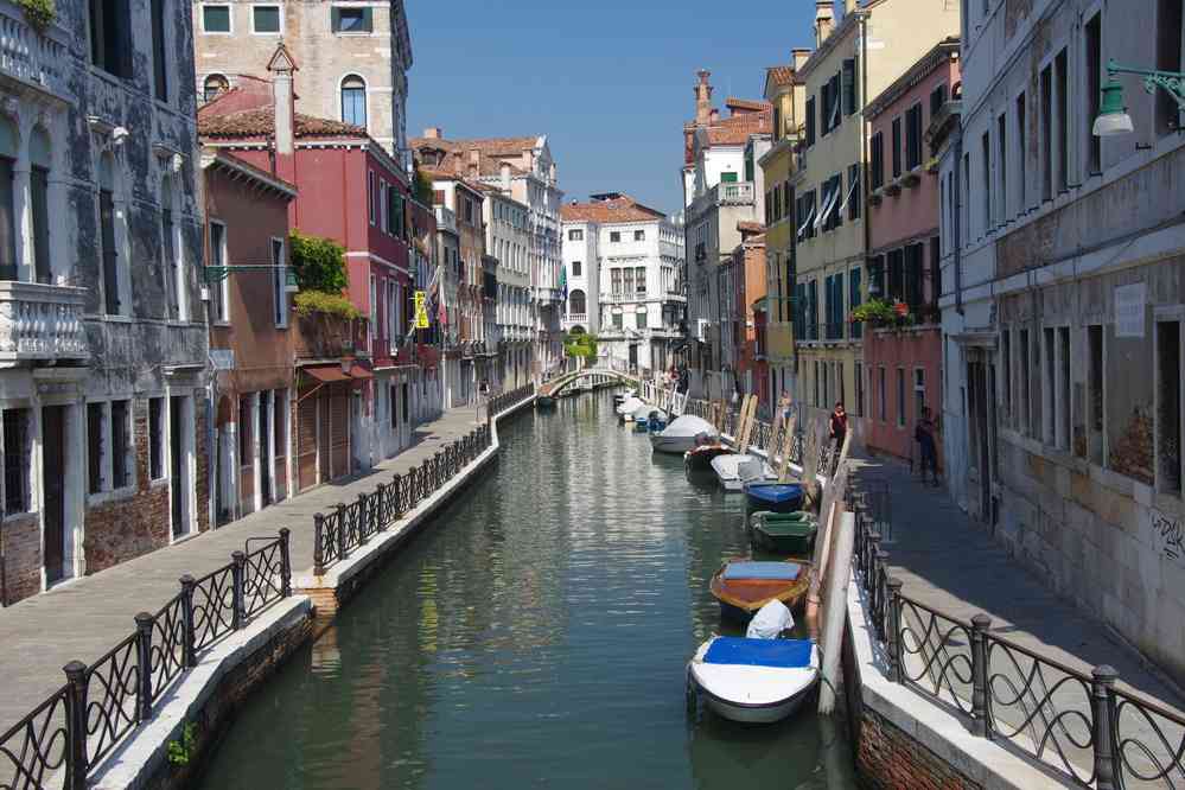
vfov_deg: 27.5
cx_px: 592
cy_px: 395
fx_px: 1613
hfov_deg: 40.3
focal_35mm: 49
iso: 200
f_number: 11
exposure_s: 1/100
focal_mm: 32.5
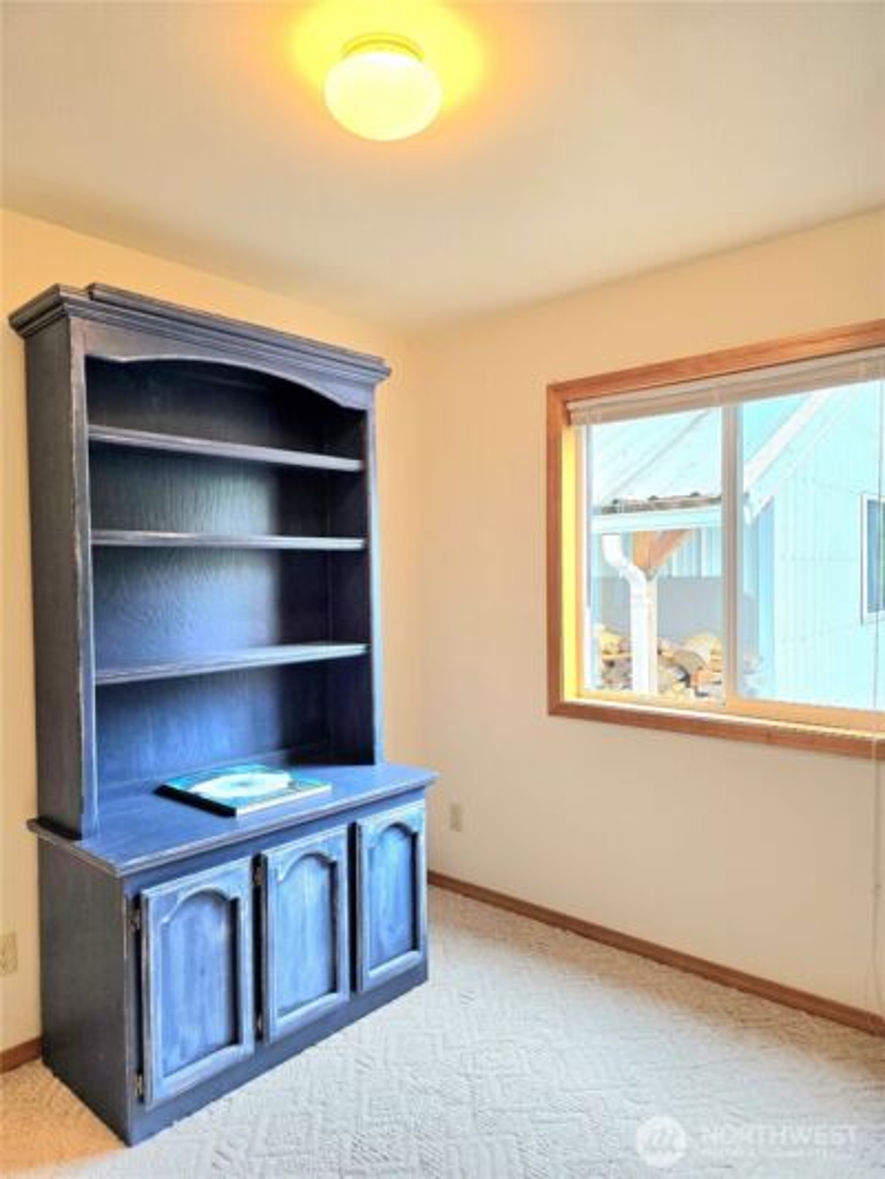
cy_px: 590
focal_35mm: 23
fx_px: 784
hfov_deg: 58.9
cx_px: 442
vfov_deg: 73.9
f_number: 1.7
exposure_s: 1/120
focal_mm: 6.3
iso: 125
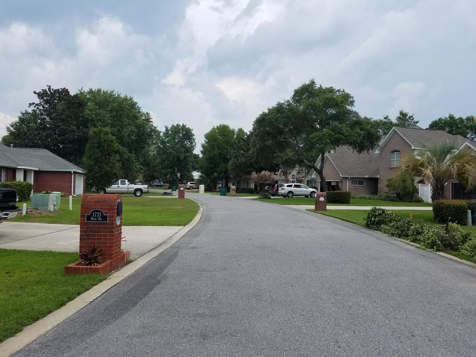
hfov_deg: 67.3
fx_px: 358
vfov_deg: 53.1
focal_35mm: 26
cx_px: 238
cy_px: 178
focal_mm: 4.2
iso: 50
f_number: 1.7
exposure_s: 1/1344
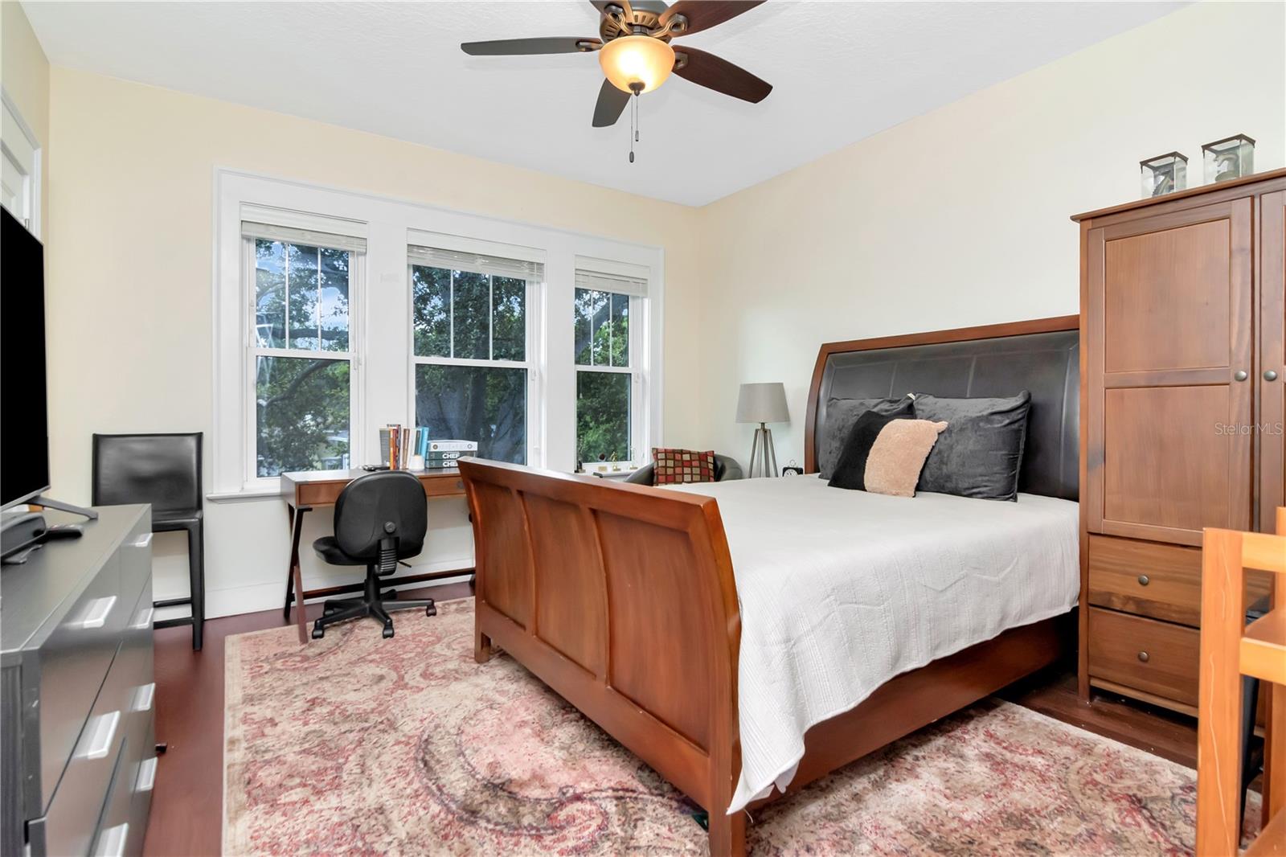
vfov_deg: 72.0
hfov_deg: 95.0
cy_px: 428
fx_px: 589
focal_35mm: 16
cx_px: 643
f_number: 8
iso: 1000
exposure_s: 1/100
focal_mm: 11
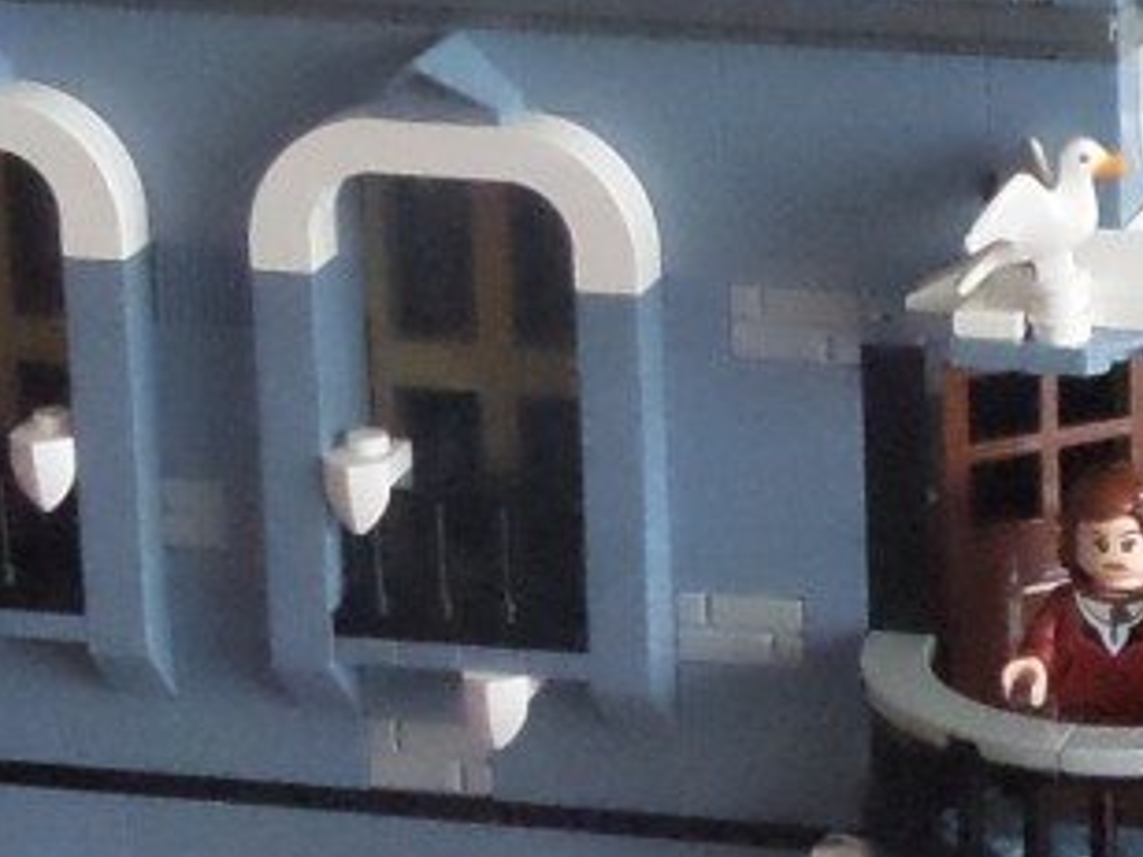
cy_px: 697
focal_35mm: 231
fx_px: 7627
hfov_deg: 8.5
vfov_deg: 6.4
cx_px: 1303
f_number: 3.7
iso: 480
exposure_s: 1/20
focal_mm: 6.7
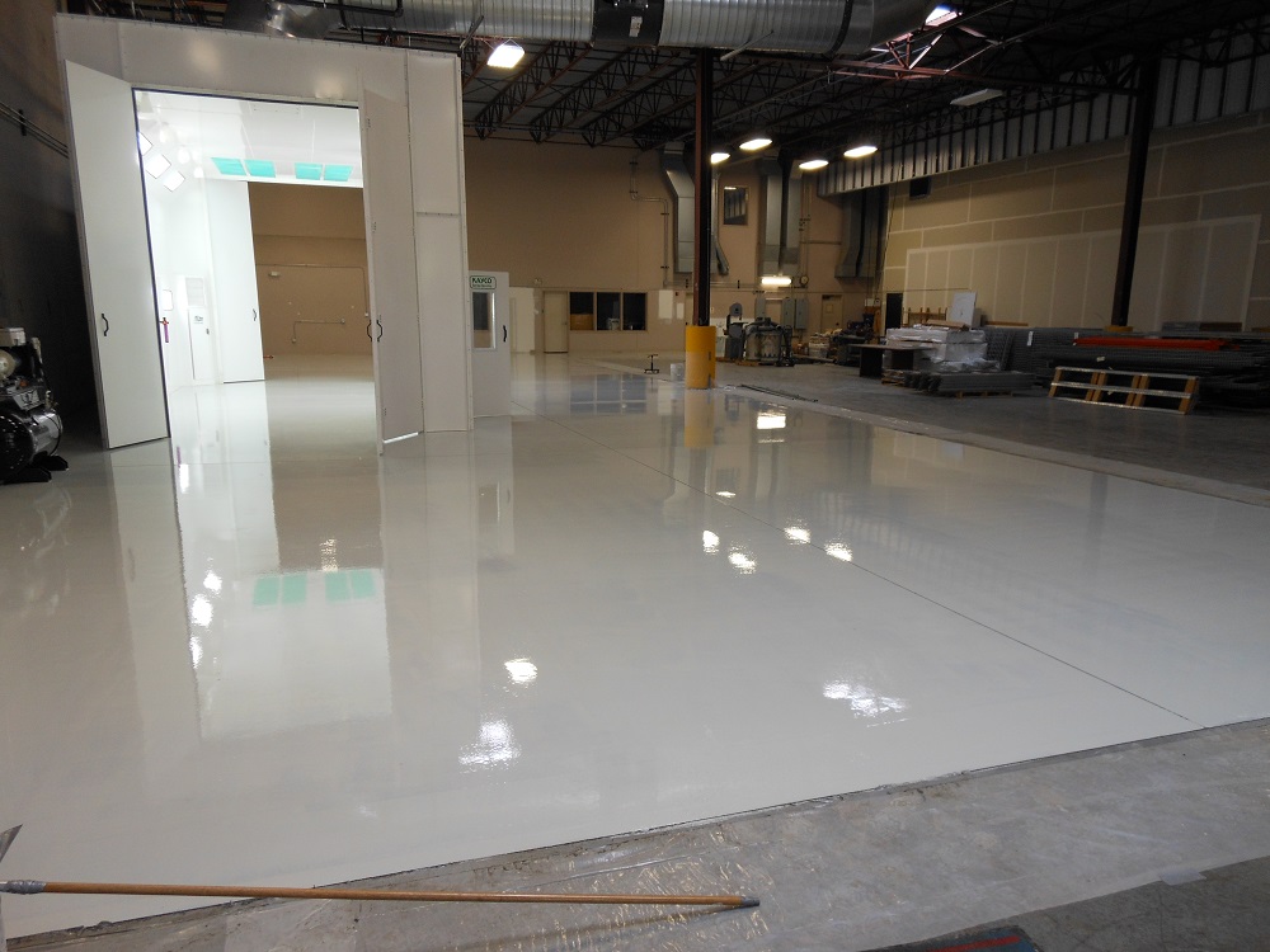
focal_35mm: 25
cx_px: 635
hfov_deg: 69.4
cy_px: 476
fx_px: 917
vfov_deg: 54.9
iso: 80
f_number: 3.2
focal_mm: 4.5
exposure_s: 1/30
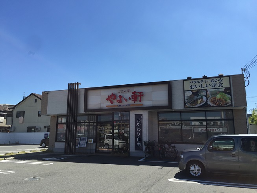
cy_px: 96
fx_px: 215
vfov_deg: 48.2
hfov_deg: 61.7
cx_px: 128
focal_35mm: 29
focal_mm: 4.15
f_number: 2.2
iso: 32
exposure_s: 1/1799
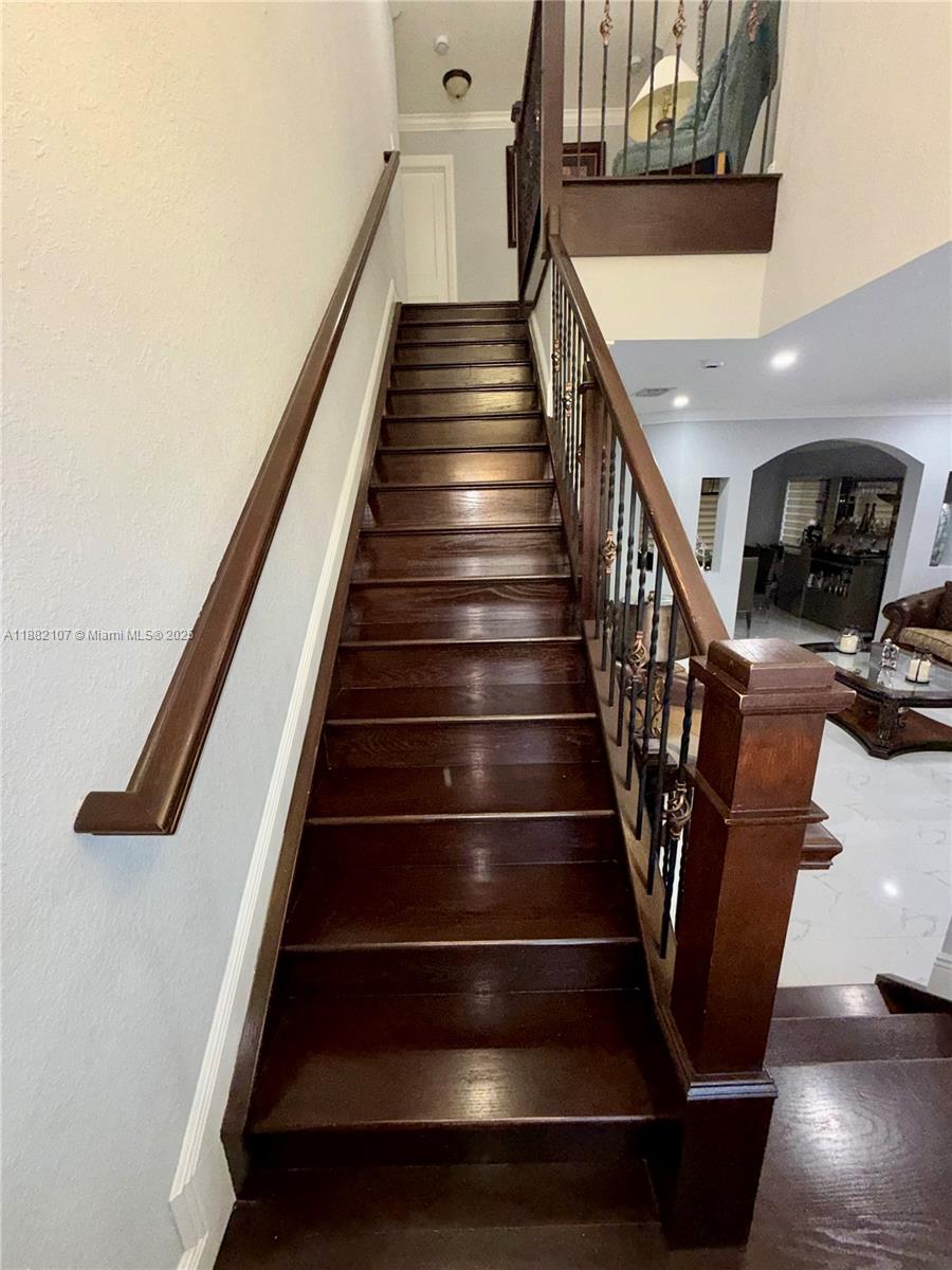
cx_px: 476
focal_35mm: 14
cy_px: 635
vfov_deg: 102.1
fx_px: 513
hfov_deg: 85.7
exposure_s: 1/60
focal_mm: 2.22
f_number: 2.2
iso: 125
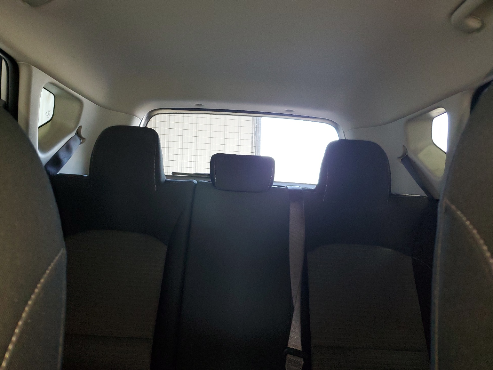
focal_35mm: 27
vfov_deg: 51.4
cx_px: 243
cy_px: 189
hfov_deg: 65.3
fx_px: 385
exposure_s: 1/60.2
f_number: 1.5
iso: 246
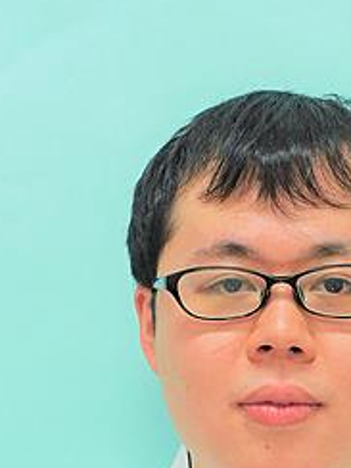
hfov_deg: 16.3
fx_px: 1217
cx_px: 288
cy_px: 393
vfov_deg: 21.4
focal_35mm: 90
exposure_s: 1/30
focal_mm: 9
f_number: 4
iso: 180
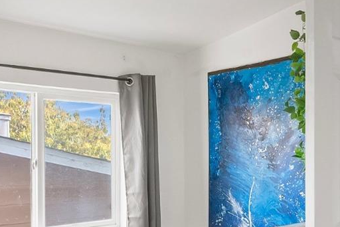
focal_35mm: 41
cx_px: 171
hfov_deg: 47.4
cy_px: 187
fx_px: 387
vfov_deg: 31.6
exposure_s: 1/15
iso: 640
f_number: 8
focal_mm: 14
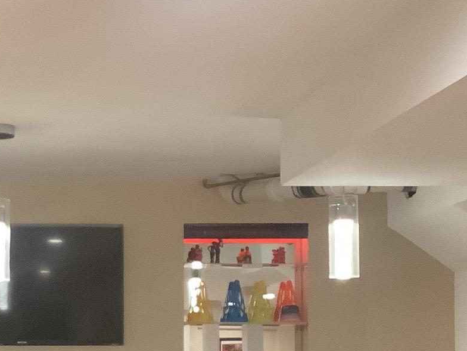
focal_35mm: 81
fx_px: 1093
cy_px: 329
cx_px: 30
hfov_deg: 23.4
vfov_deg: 17.9
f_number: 2.4
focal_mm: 3.3
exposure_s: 1/33
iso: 250
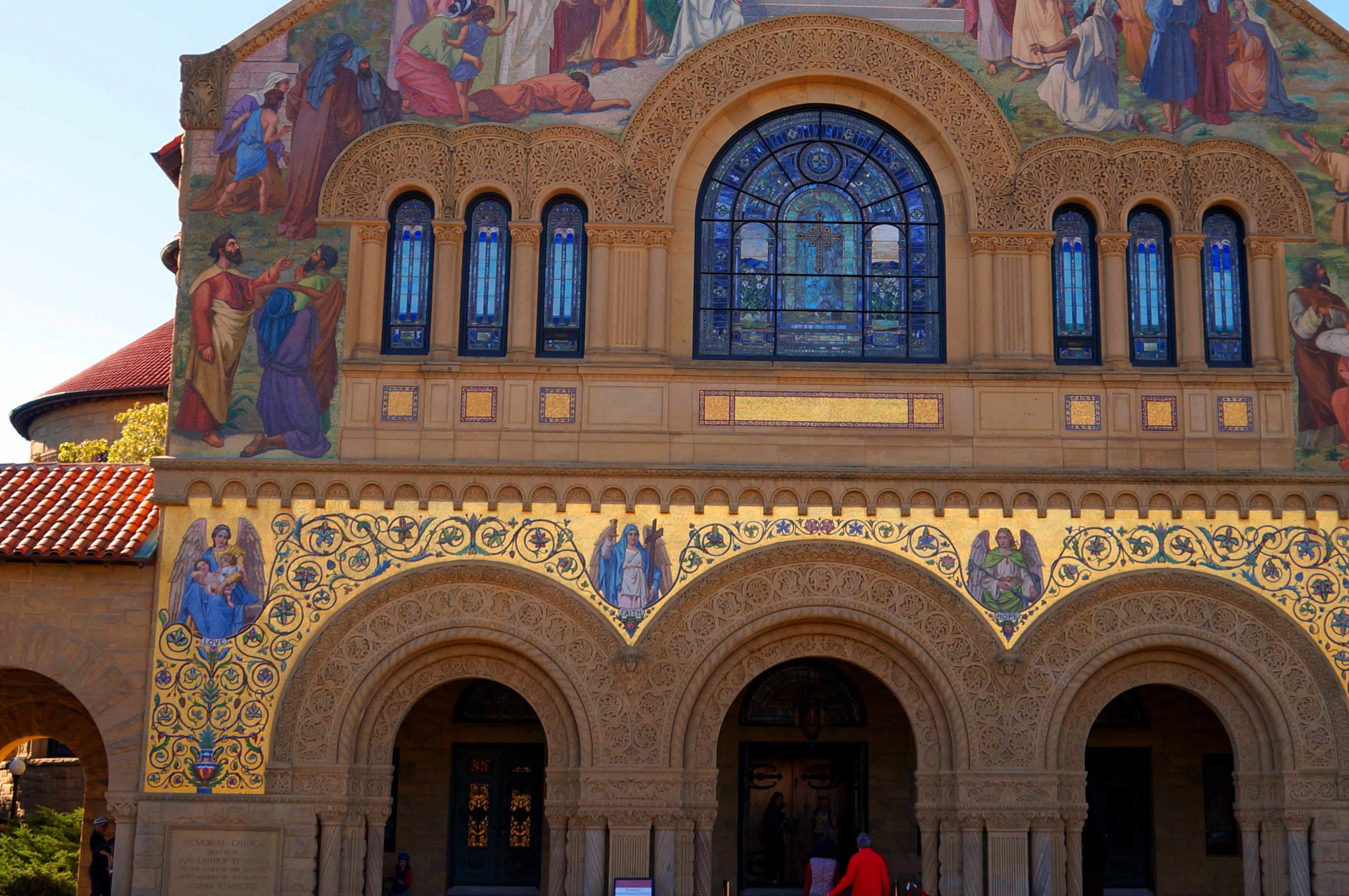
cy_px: 202
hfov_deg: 36.3
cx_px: 784
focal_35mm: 55
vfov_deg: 24.3
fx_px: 2054
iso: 100
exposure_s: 1/125
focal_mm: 21
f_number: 8
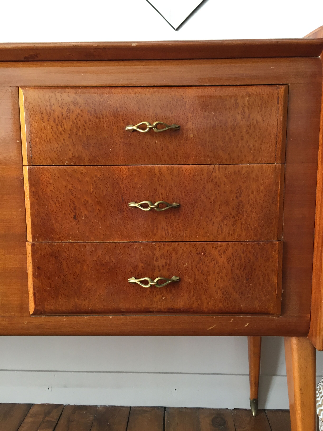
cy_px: 216
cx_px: 162
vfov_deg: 61.7
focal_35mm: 29
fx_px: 361
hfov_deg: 48.2
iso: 100
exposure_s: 1/33
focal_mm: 4.15
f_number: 2.2
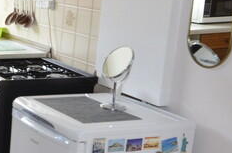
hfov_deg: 21.6
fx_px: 554
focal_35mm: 86
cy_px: 100
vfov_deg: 15.7
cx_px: -60
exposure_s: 1/60
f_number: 4
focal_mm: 13
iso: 1600
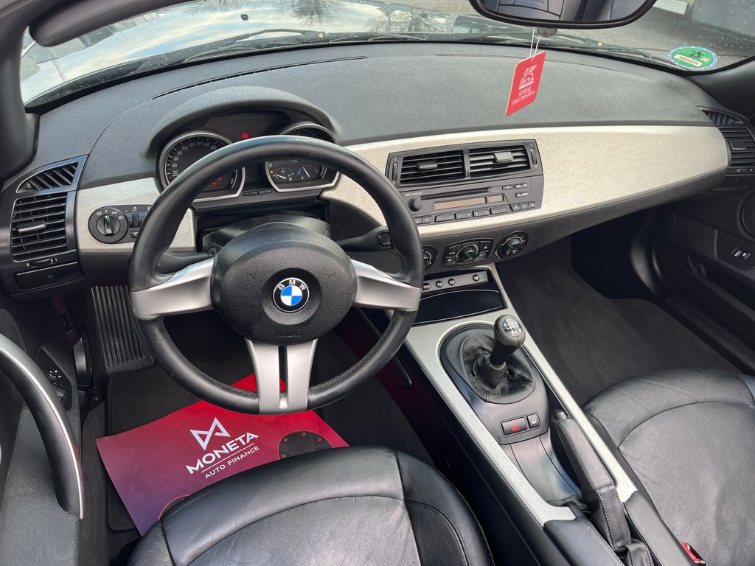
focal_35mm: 26
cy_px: 283
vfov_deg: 53.1
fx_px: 567
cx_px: 378
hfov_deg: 67.3
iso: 32
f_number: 1.6
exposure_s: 1/122
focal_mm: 5.1
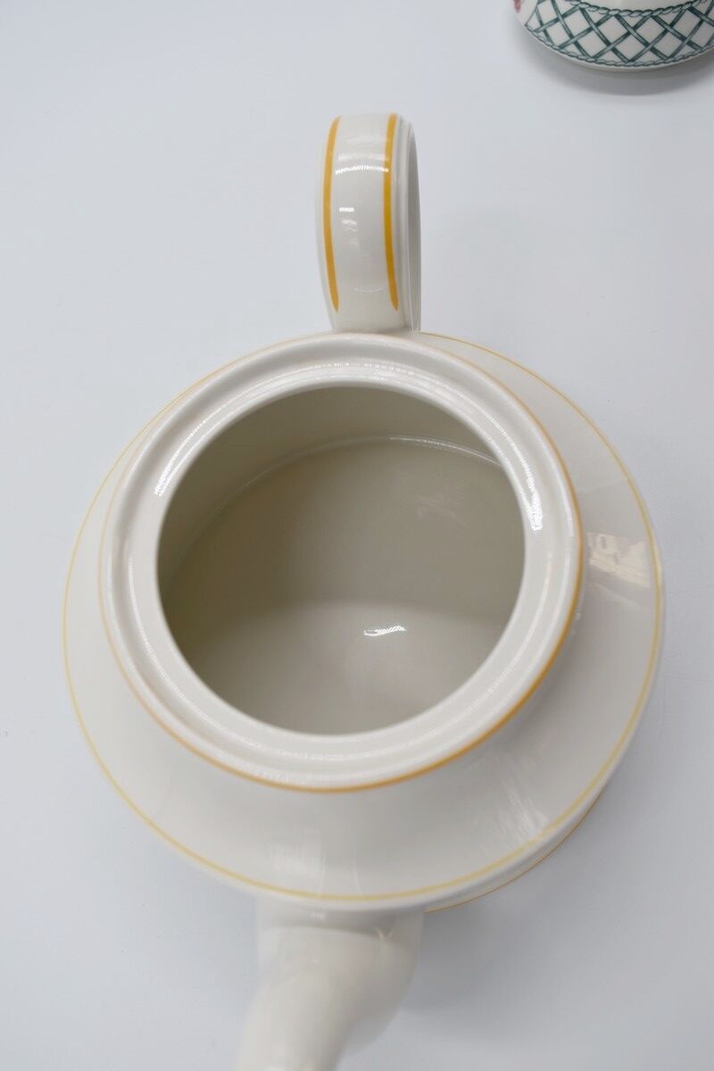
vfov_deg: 57.2
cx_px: 357
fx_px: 982
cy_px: 536
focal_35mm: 33
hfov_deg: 40.0
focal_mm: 22
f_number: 5.6
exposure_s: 1/125
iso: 100
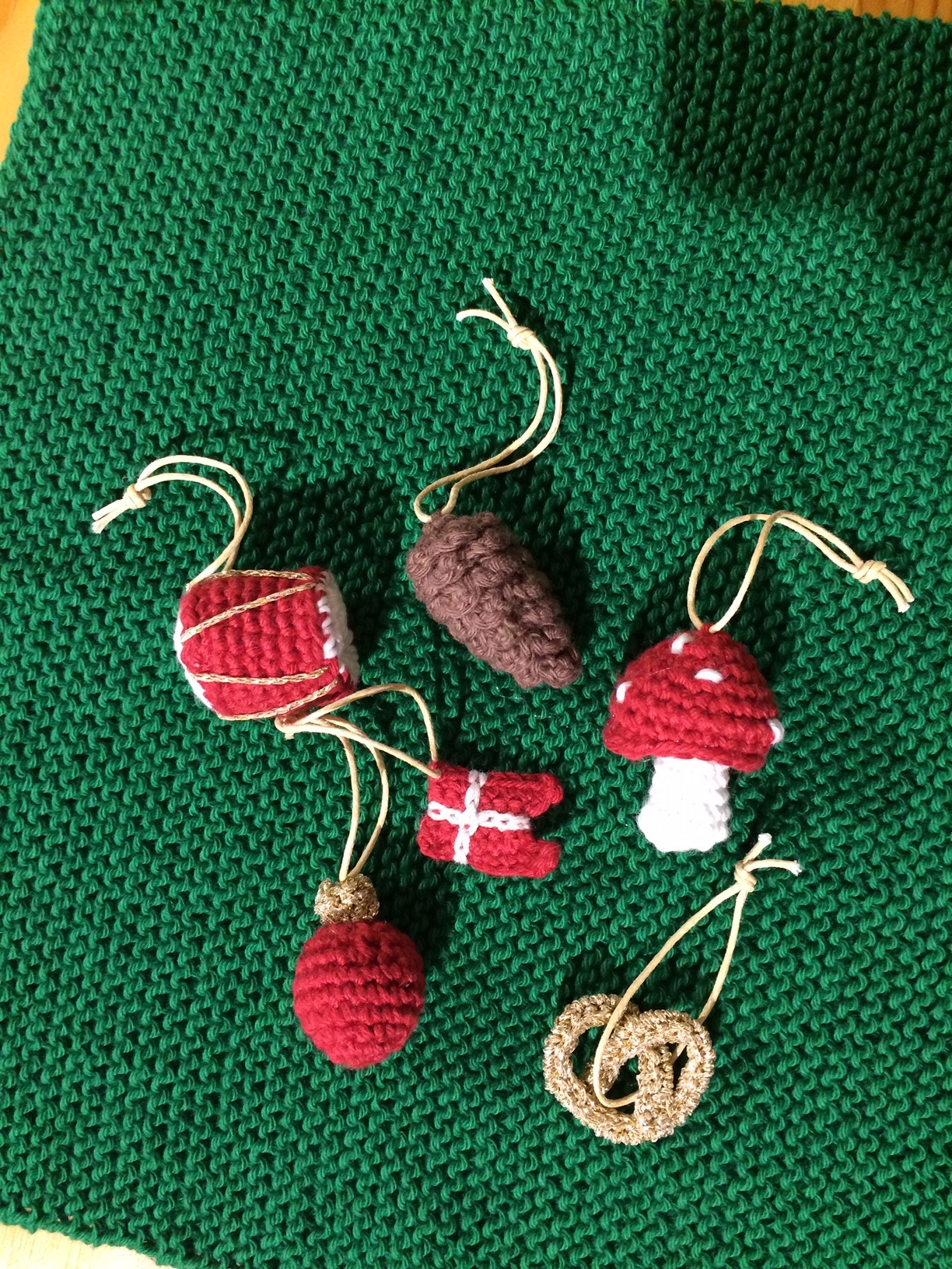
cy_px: 634
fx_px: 1063
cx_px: 476
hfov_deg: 48.2
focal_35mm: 29
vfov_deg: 61.7
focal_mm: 4.15
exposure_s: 1/33
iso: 200
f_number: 2.2
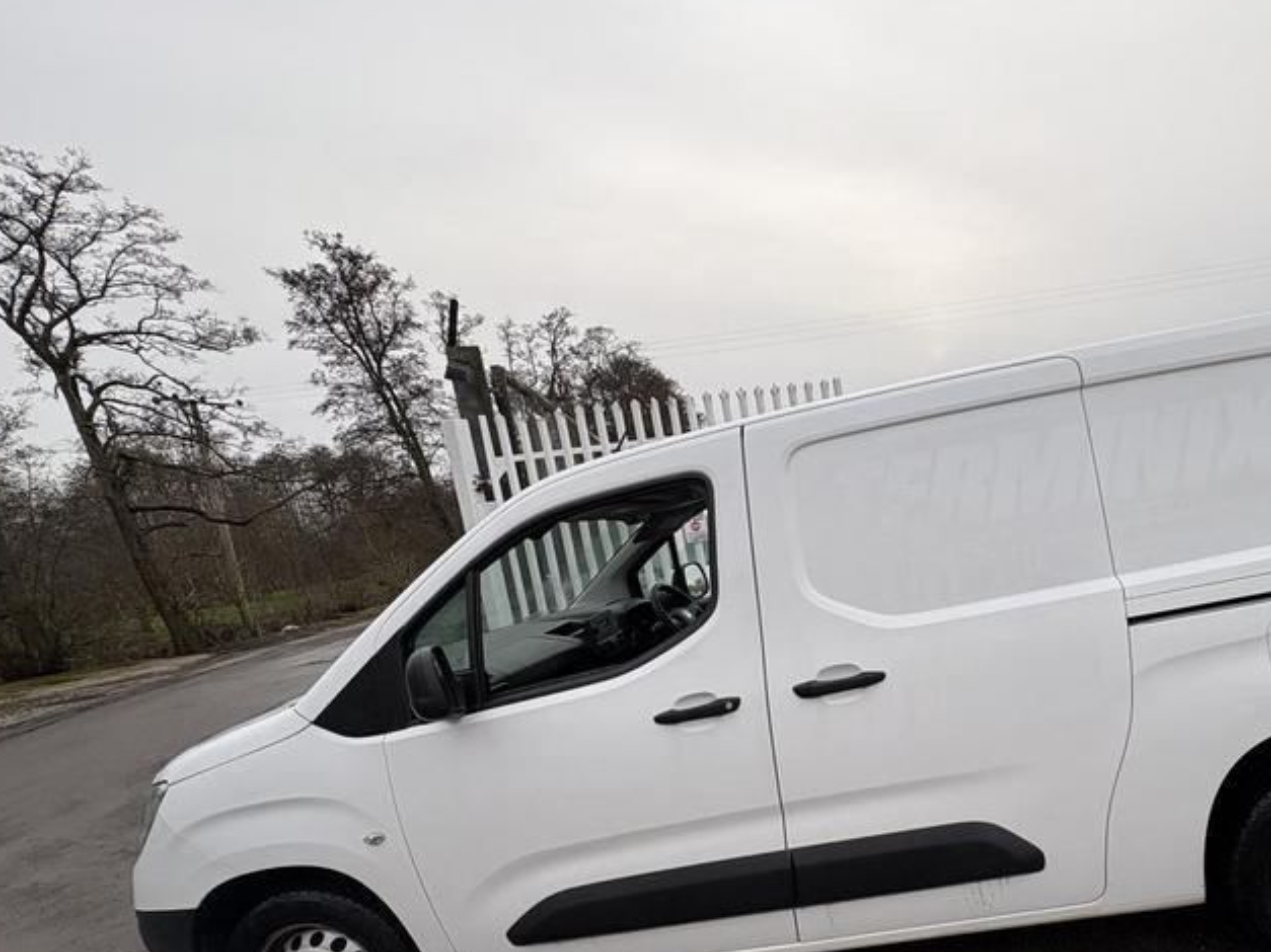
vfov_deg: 65.0
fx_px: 734
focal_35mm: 20
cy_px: 593
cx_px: 882
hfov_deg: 78.1
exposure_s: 1/341
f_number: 2.2
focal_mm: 2.22
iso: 40
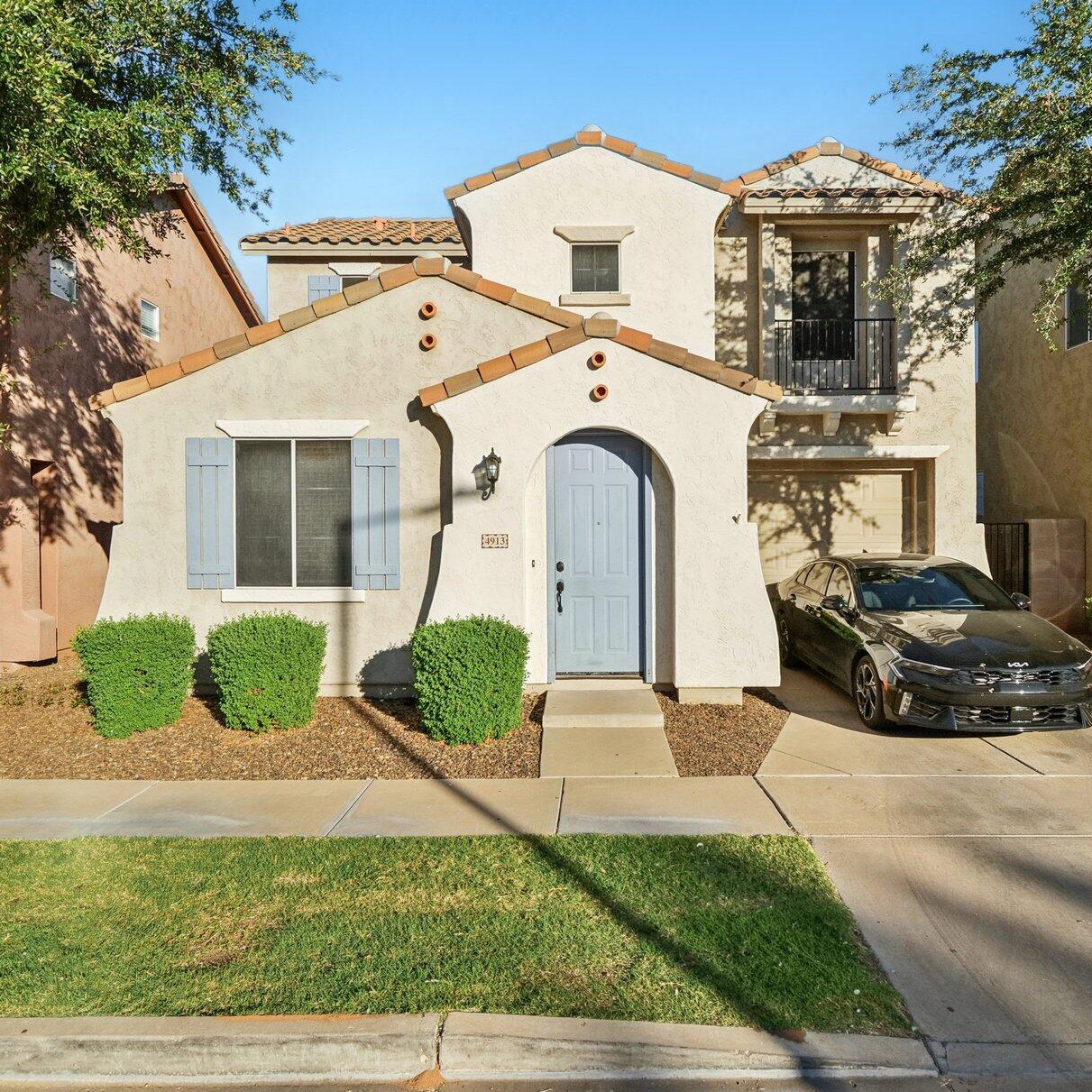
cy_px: 545
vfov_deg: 67.3
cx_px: 591
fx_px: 821
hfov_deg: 67.2
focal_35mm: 23
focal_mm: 16
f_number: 8
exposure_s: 1/1600
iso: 400
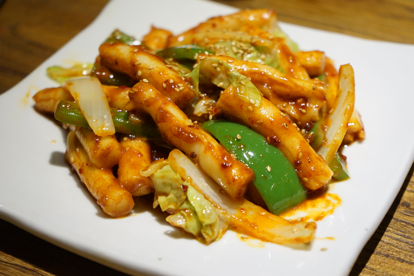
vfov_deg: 21.0
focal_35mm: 65
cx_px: 207
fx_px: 748
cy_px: 139
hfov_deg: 30.9
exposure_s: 1/80
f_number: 5.6
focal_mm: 64
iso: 2000
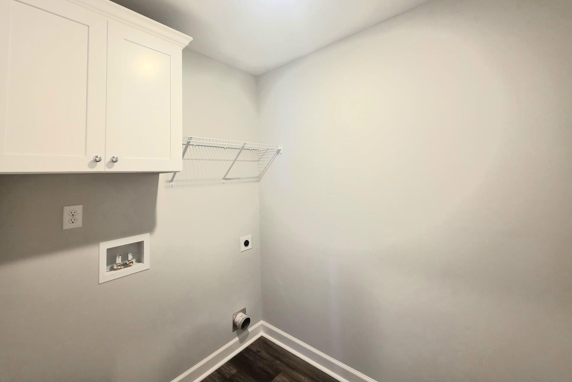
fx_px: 222
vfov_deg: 80.6
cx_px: 286
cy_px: 161
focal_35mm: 14
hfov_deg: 104.2
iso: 160
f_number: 1.9
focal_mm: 2.2
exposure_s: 1/60.2
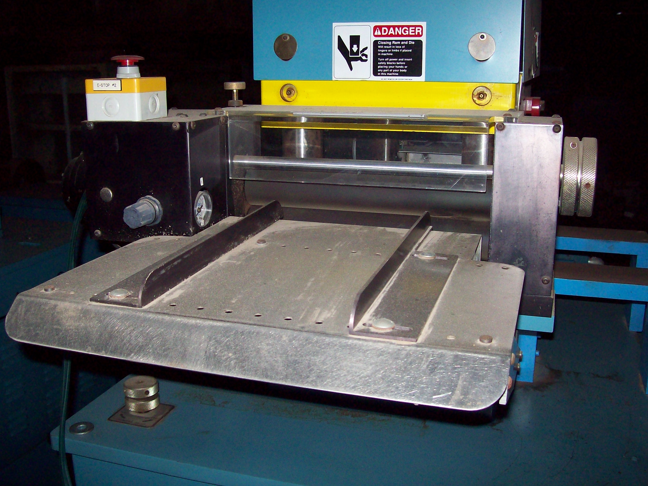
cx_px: 314
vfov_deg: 37.7
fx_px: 711
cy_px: 232
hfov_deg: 49.0
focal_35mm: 38
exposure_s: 1/64
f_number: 2.7
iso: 200
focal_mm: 6
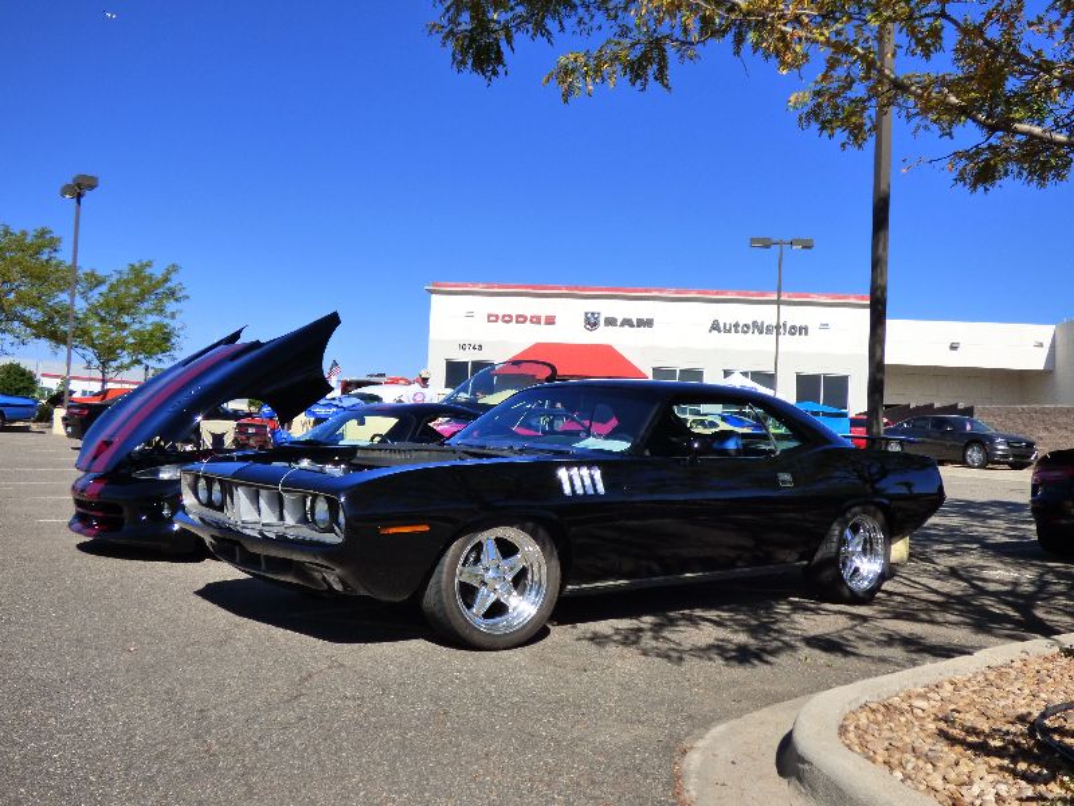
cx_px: 537
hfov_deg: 55.4
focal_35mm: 33
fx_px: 1024
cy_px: 403
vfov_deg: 42.9
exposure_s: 1/1600
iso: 250
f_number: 3.4
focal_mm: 5.78
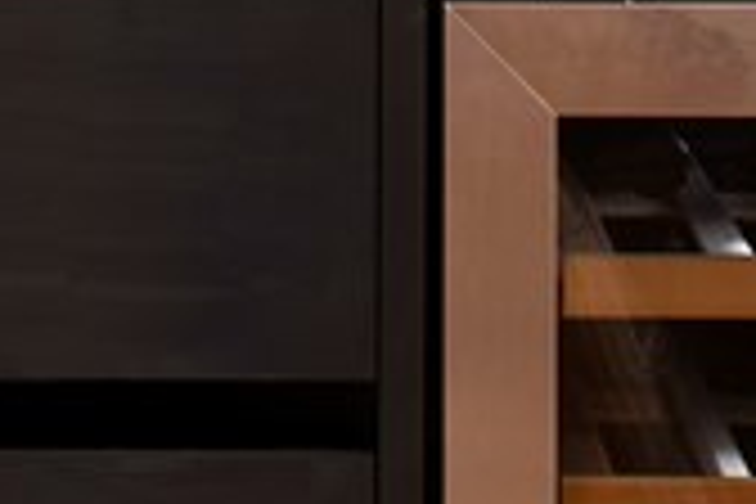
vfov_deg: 5.5
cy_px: -850
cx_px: 130
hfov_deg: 8.7
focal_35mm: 236
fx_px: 4956
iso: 250
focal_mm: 22
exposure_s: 1/2.5
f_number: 7.1
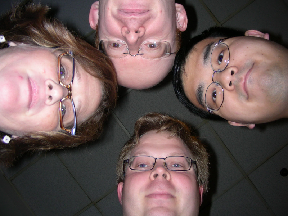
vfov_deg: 37.7
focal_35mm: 38
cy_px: 108
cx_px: 144
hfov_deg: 49.0
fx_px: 316
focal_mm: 6.3
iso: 50
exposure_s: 1/60.1
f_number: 3.5
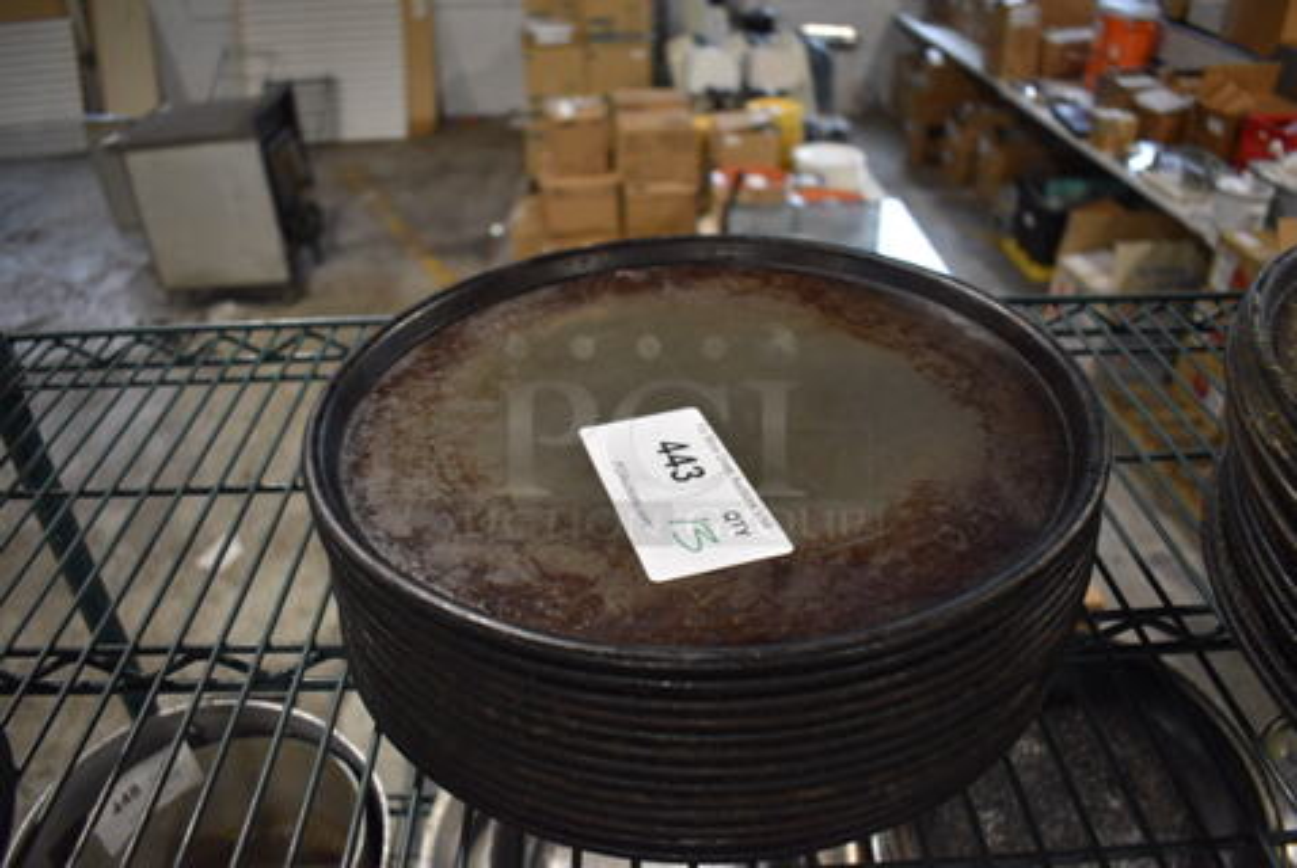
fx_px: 974
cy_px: 434
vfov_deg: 48.1
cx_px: 648
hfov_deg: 67.3
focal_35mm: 27
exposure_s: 1/125
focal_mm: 18
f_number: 3.5
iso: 1100
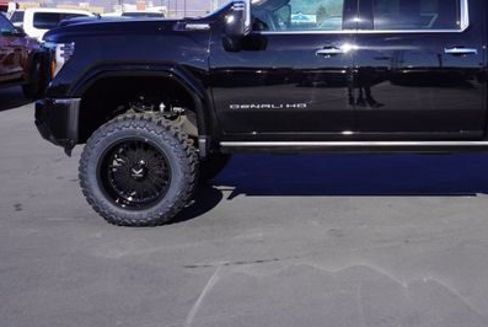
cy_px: 107
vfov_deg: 23.3
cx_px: 391
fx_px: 787
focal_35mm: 58
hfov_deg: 33.4
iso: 100
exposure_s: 1/125
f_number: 10
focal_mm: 24
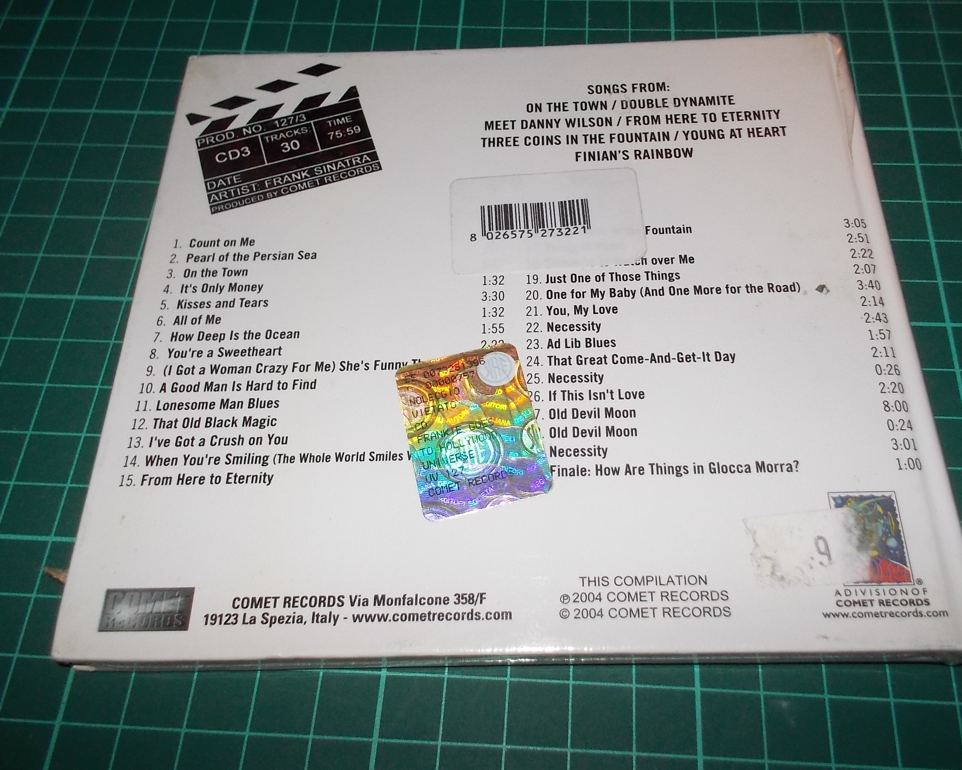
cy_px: 380
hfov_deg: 57.1
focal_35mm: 31
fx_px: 883
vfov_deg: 47.1
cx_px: 523
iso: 200
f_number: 3.3
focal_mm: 4.1
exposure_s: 1/30
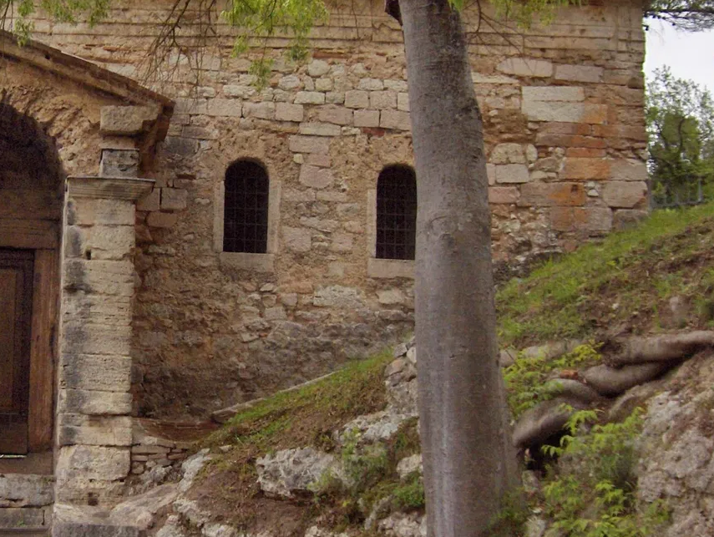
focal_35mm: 73
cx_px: 110
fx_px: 1507
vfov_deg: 20.2
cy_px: 315
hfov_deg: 26.0
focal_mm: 8
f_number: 2.8
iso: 117
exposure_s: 1/400
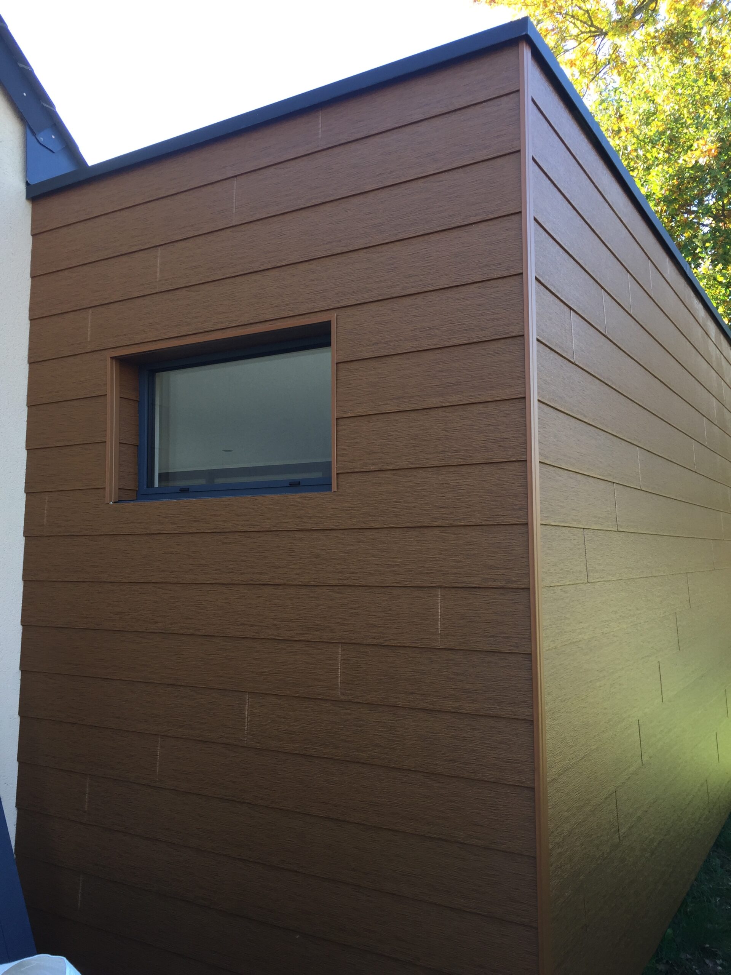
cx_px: 366
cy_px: 488
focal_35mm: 29
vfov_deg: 61.7
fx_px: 817
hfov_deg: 48.2
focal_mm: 4.15
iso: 32
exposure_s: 1/109
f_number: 2.2
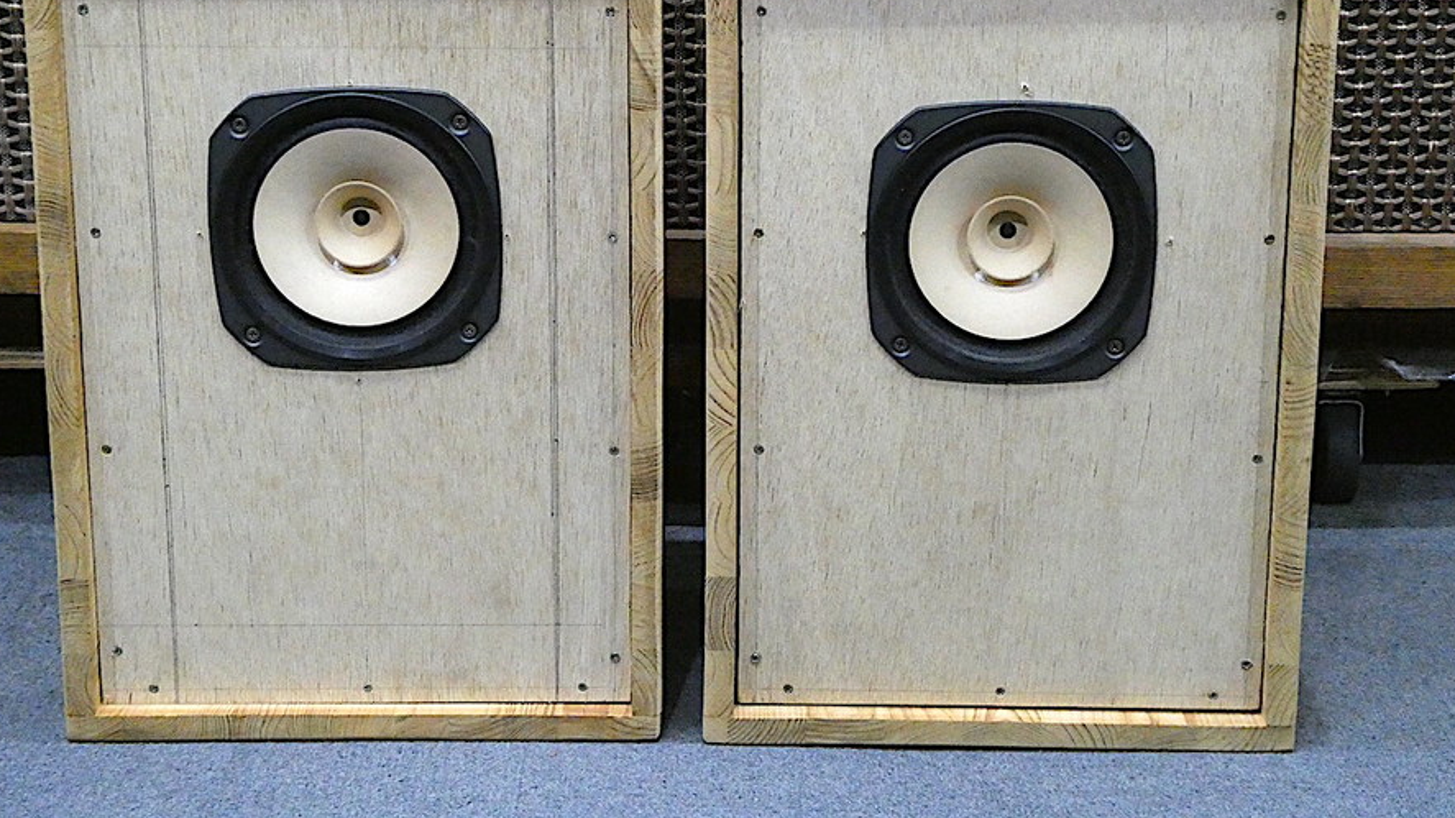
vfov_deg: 16.7
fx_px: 2777
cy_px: 294
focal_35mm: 72
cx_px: 685
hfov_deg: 29.4
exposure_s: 1/60
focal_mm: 10.9
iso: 1600
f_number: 4.3
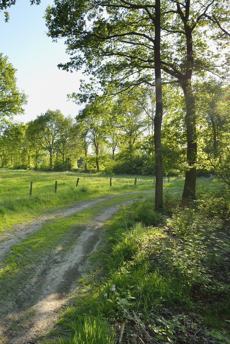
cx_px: 35
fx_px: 239
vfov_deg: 71.5
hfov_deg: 47.5
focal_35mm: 25
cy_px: 178
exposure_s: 1/160
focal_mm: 16
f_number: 10
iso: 400
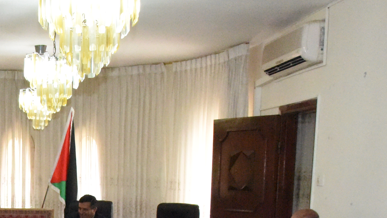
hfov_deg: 27.0
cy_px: 324
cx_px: -35
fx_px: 739
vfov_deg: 15.5
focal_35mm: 72
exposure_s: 1/250
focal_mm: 24
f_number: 10
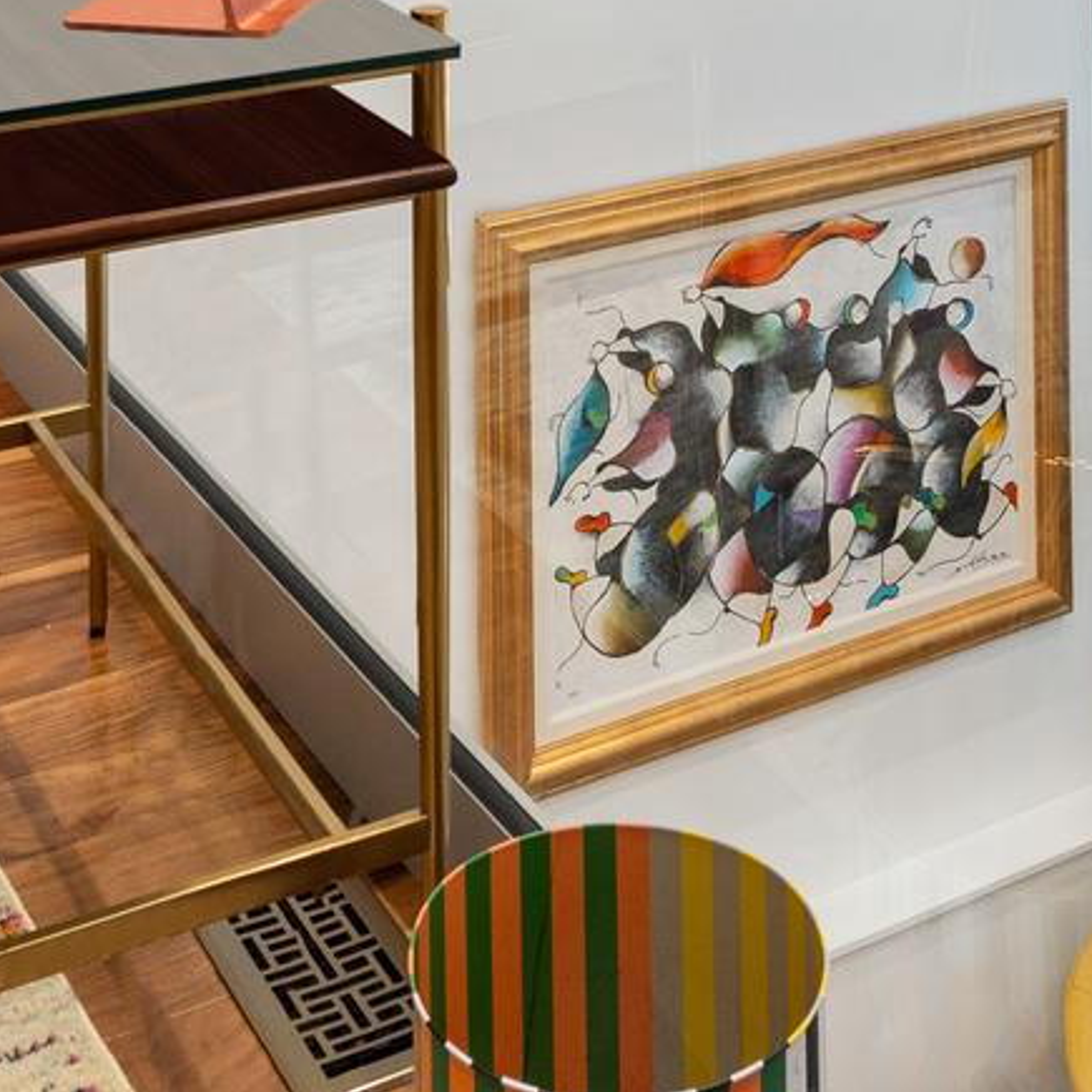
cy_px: -566
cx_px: 633
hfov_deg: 26.9
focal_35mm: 64
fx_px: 2284
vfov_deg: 22.1
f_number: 8
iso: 500
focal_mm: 16
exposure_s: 1/8
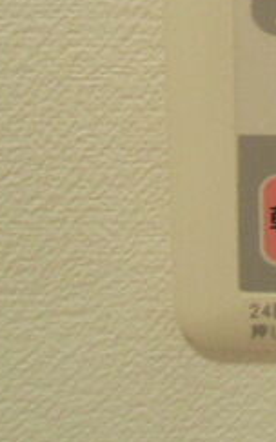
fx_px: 806
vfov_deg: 29.8
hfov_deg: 17.9
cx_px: 380
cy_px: 75
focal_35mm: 67
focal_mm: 4.24
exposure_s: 1/80
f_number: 3
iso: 400
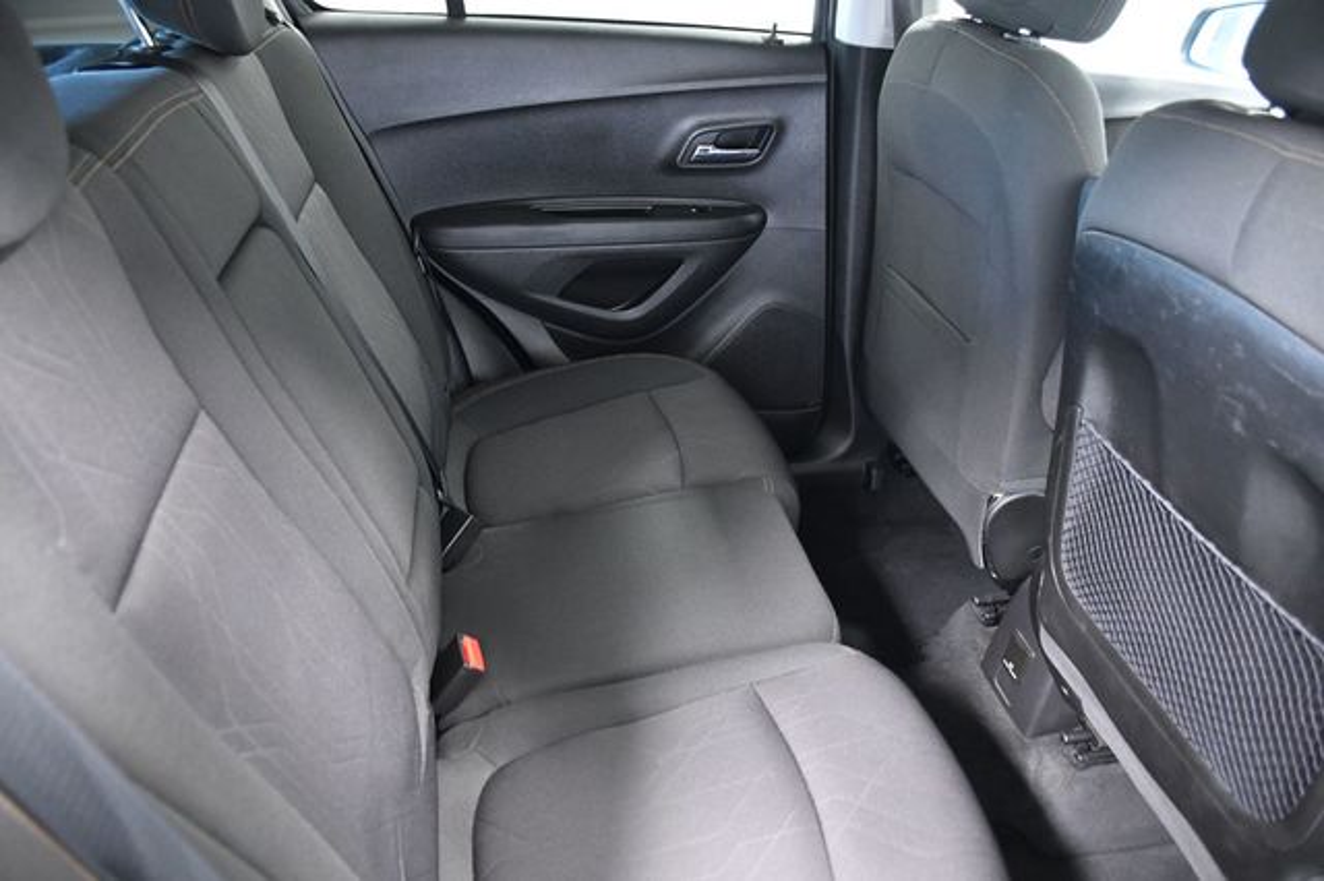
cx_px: 662
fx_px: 992
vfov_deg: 47.9
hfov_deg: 67.4
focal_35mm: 27
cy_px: 440
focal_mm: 18
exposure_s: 1/25
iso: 2500
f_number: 3.5
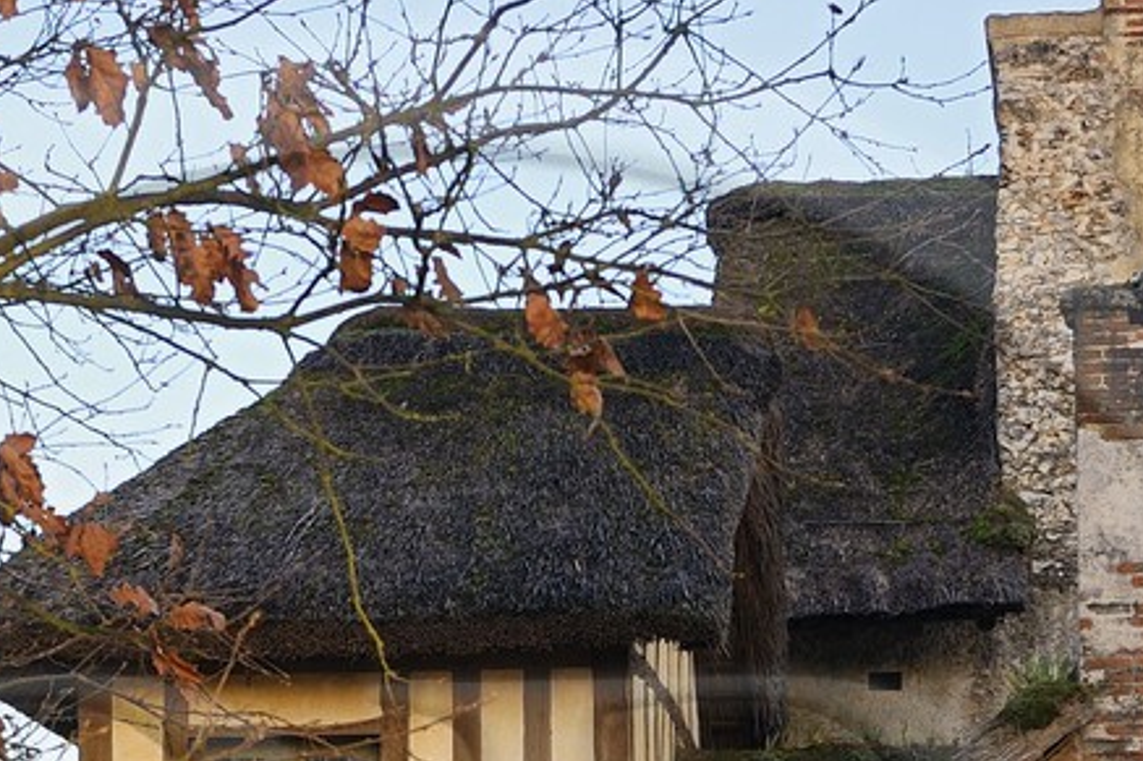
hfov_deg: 16.0
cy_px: 1111
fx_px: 4062
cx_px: 421
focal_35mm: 128
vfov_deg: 10.4
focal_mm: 35
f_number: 6.3
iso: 200
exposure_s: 1/100
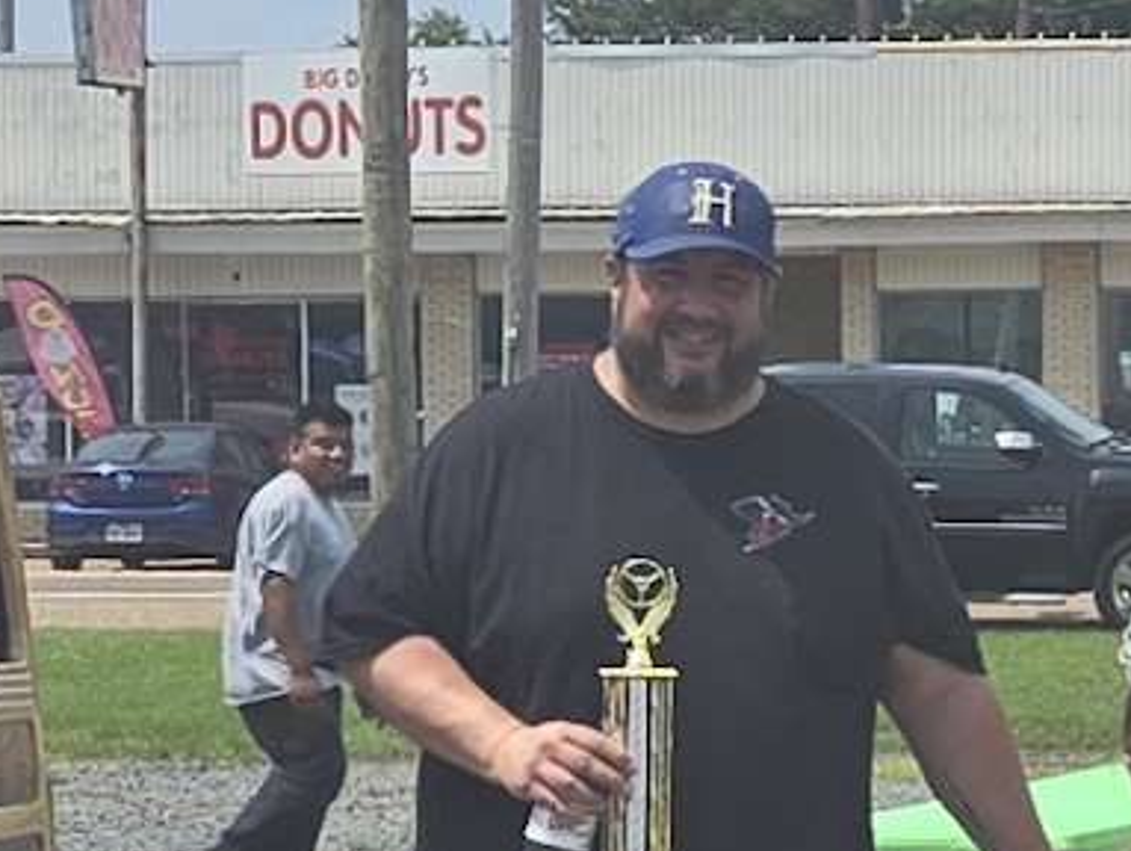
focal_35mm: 60
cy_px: 869
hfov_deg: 32.0
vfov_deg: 23.3
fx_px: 1962
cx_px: 700
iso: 25
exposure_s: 1/2417
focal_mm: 5.4
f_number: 1.8
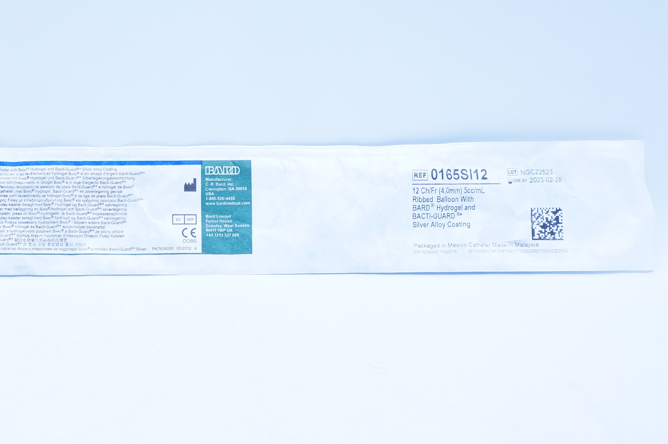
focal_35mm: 62
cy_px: 211
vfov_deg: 21.9
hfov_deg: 31.5
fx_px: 1147
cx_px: 121
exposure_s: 1/250
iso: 800
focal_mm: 23
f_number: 4.5
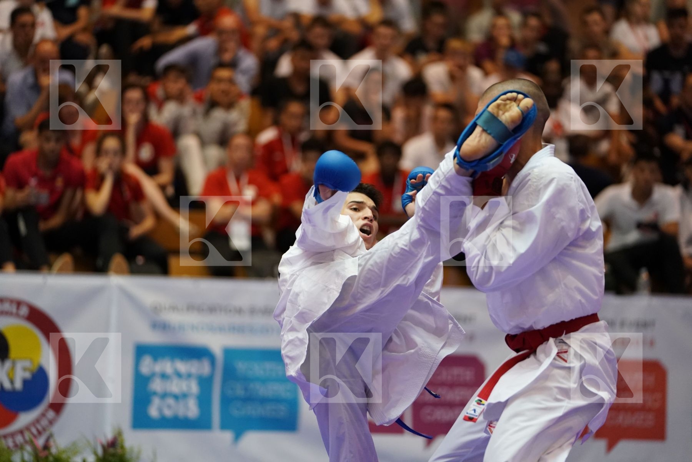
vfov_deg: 8.5
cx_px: 346
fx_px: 3095
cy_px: 231
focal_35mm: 161
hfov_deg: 12.8
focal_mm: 161
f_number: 2.8
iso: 4000
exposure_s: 1/800
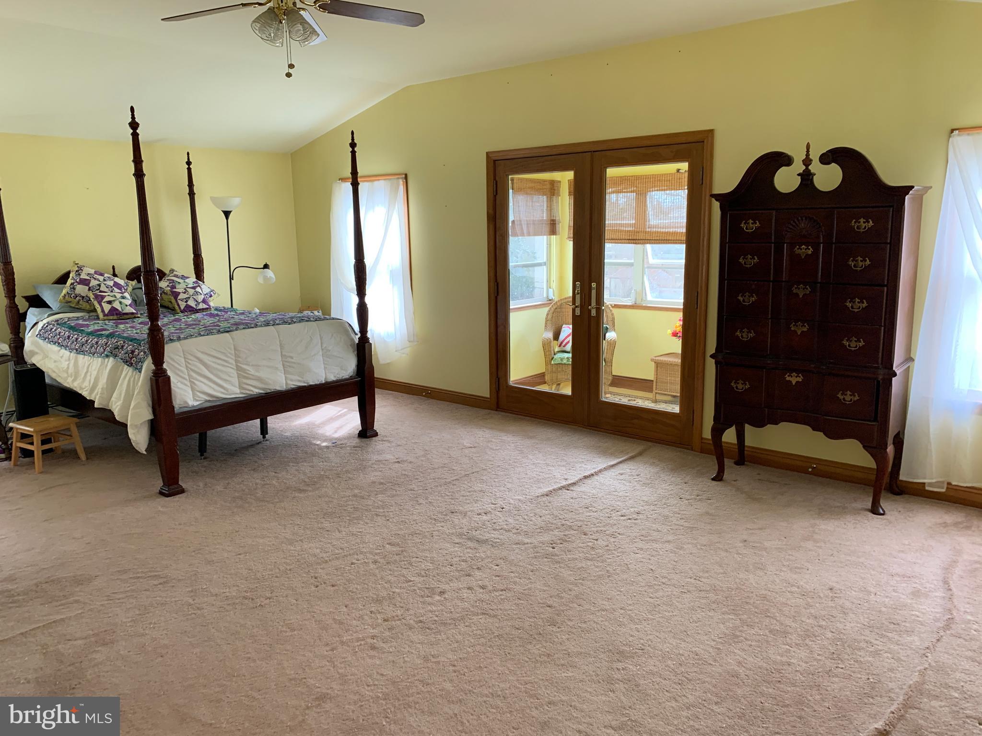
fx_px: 738
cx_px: 491
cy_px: 368
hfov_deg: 67.3
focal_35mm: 26
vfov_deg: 53.1
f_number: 1.8
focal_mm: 4.25
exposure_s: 1/121
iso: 80
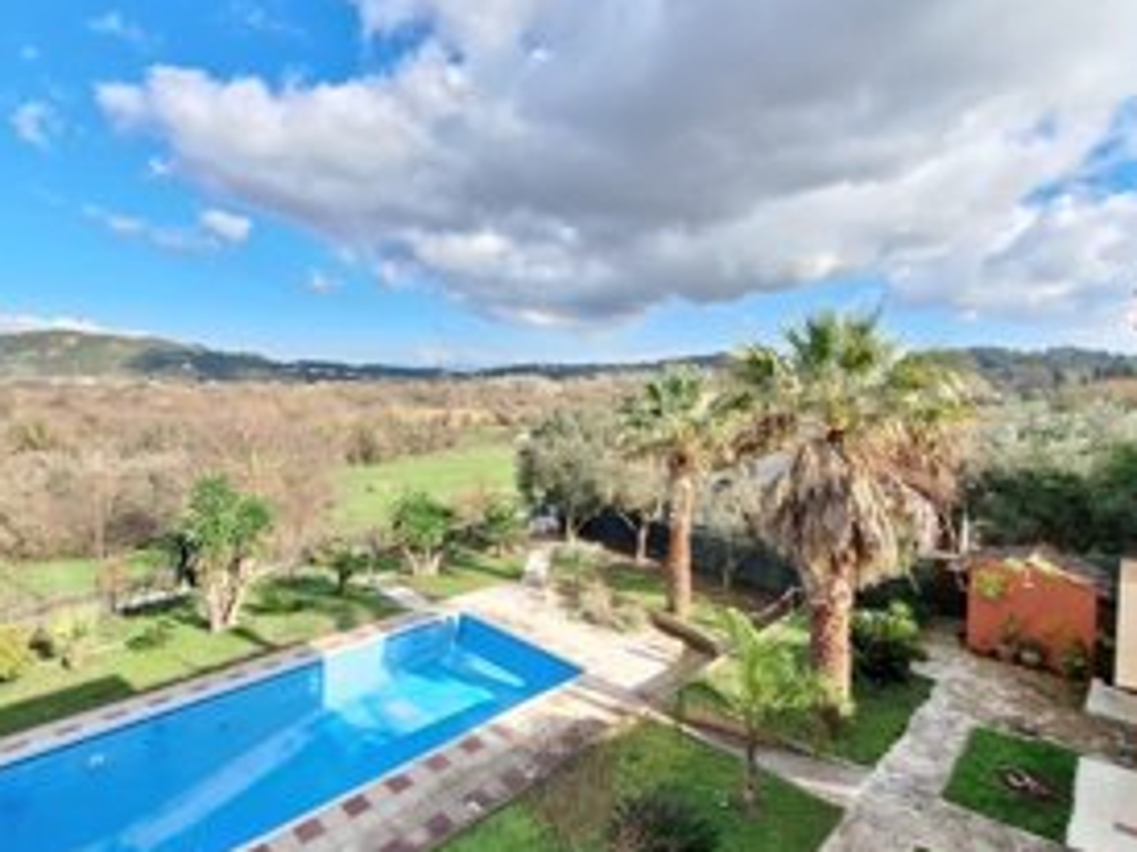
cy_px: 389
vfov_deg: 74.5
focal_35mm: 17
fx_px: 558
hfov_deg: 90.9
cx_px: 529
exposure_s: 1/986
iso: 40
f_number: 2.2
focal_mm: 1.74
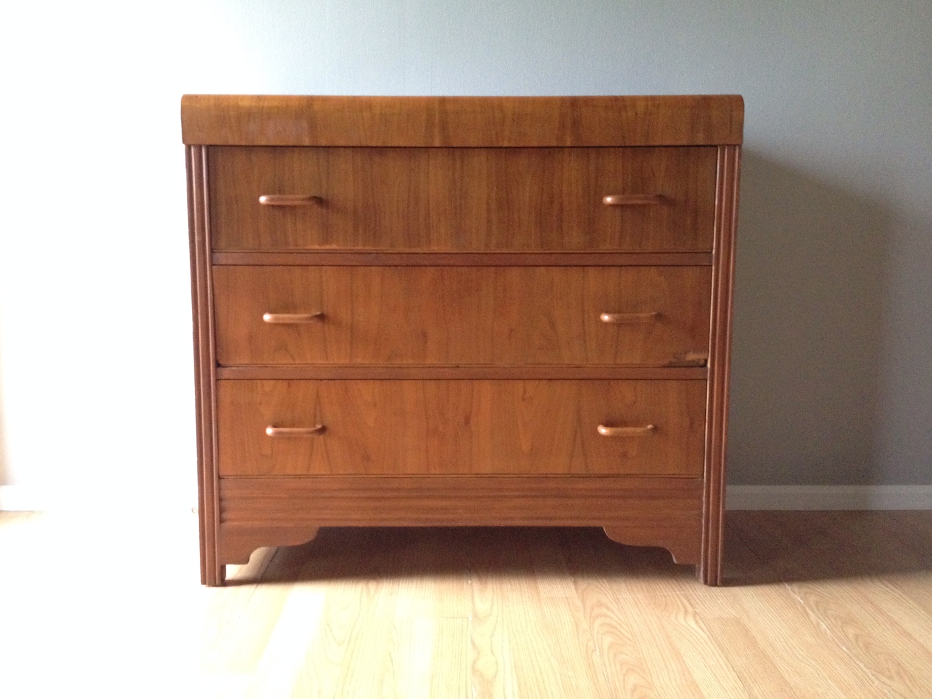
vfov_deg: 40.7
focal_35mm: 35
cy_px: 350
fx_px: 942
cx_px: 466
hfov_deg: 52.6
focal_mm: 4.28
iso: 400
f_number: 2.4
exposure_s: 1/20
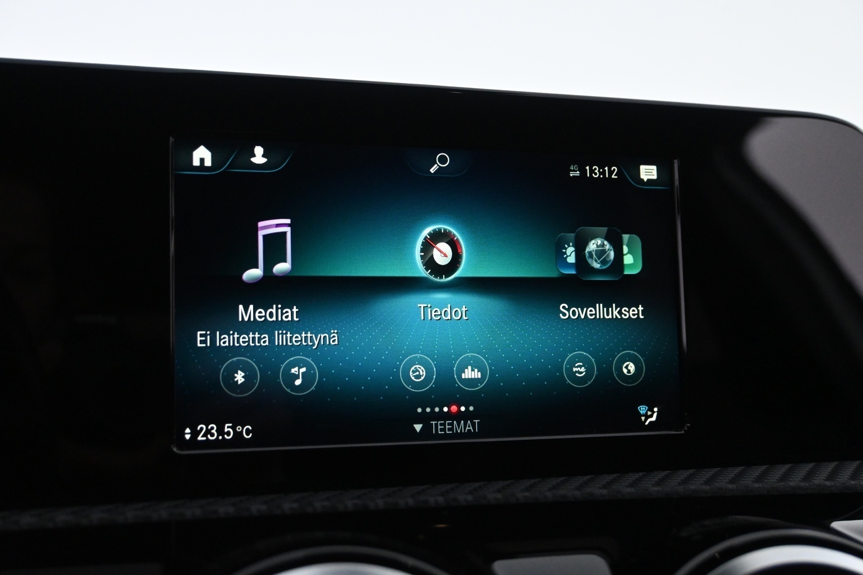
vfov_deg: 32.4
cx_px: 432
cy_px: 288
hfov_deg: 47.2
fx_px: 989
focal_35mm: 41
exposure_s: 1/80
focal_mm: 27.5
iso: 3200
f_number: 4.5
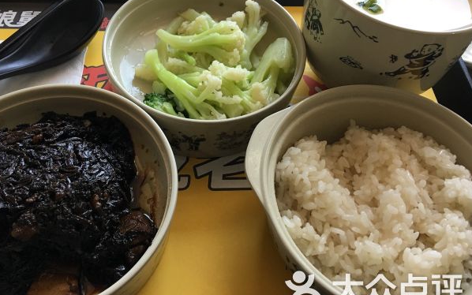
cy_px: 123
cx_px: 207
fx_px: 463
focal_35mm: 36
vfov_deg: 35.3
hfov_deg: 53.9
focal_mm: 4.15
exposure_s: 1/33
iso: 64
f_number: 2.2
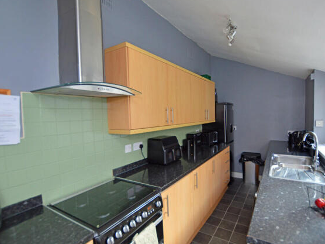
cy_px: 124
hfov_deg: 90.8
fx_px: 160
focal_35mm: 17
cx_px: 176
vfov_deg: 74.7
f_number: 4
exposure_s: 1/60
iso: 400
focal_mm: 10
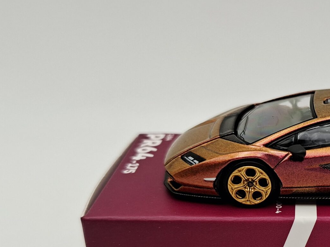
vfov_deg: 25.2
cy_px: 201
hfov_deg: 31.0
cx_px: 339
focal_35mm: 57
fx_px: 543
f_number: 1.8
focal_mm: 5.54
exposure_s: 1/290
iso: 50
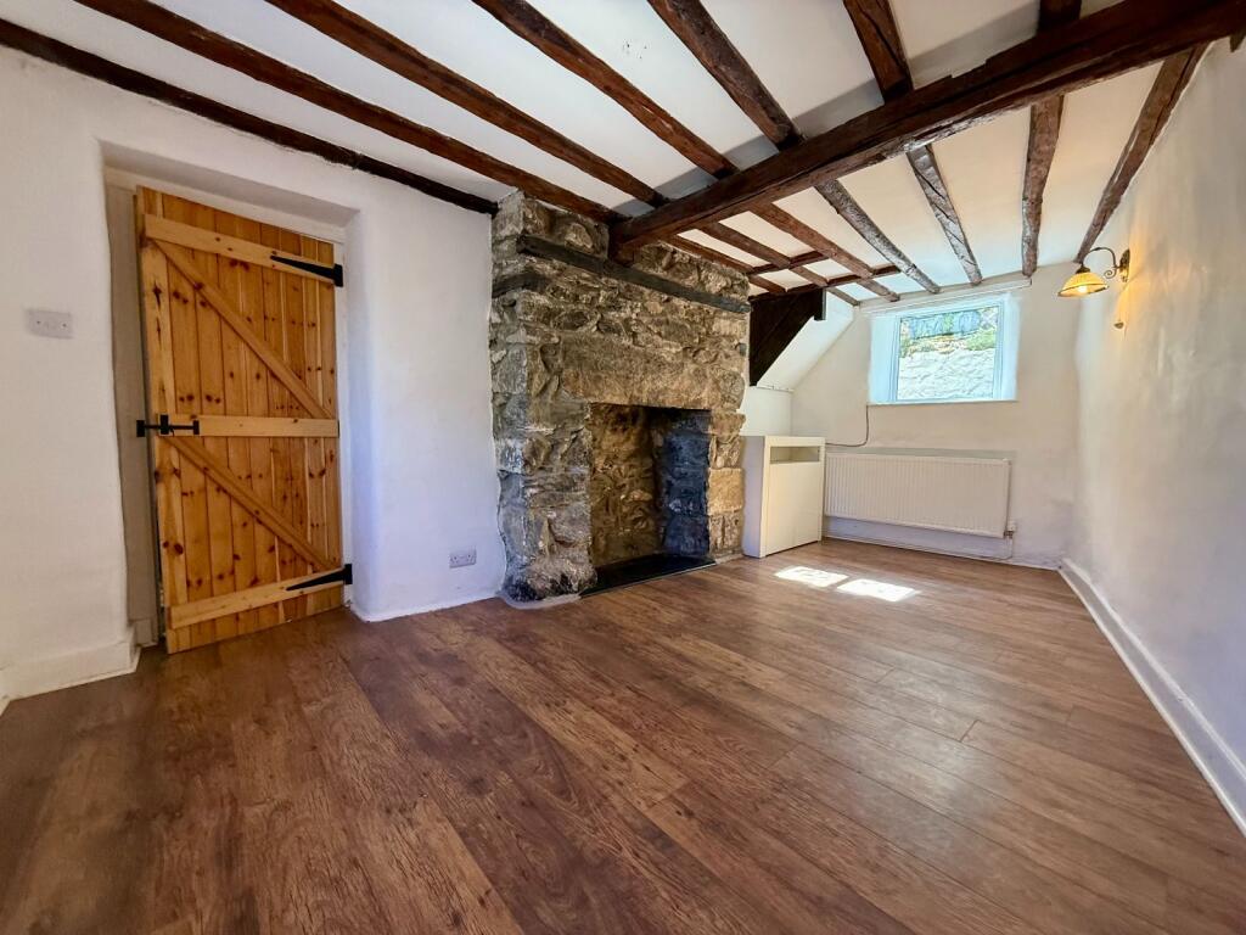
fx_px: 504
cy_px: 468
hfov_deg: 102.1
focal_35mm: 14
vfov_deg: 85.7
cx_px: 623
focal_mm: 2.22
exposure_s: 1/92
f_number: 2.2
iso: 320
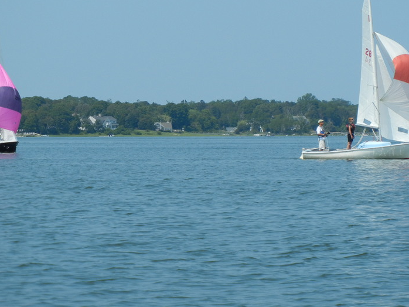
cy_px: 86
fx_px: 2305
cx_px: 270
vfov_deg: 7.6
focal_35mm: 195
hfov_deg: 10.1
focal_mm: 24
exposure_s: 1/296
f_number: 9.2
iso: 160
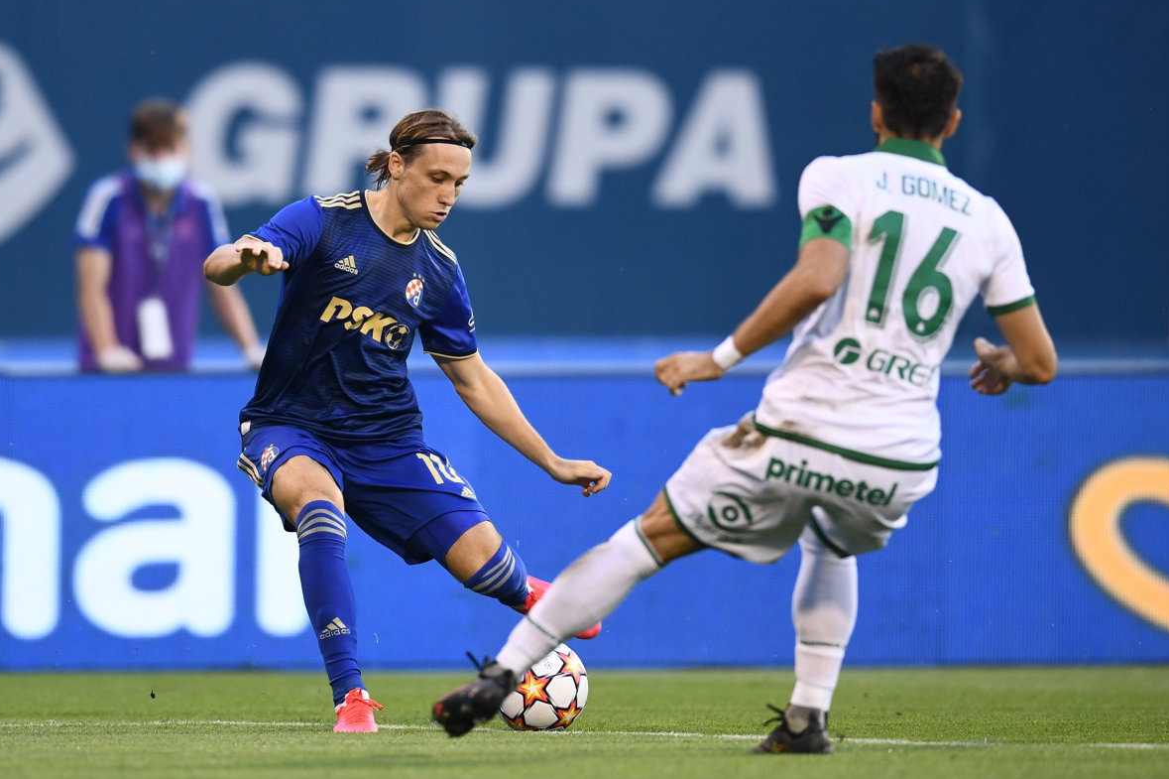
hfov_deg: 5.1
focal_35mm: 407
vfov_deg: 3.4
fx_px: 13210
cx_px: 579
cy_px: 386
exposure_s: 1/1250
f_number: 2.8
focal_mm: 400
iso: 1600
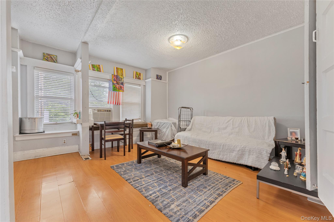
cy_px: 111
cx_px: 167
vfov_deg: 81.2
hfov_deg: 104.3
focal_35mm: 14
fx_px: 130
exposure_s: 1/10
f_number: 8
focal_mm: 14
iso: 1000
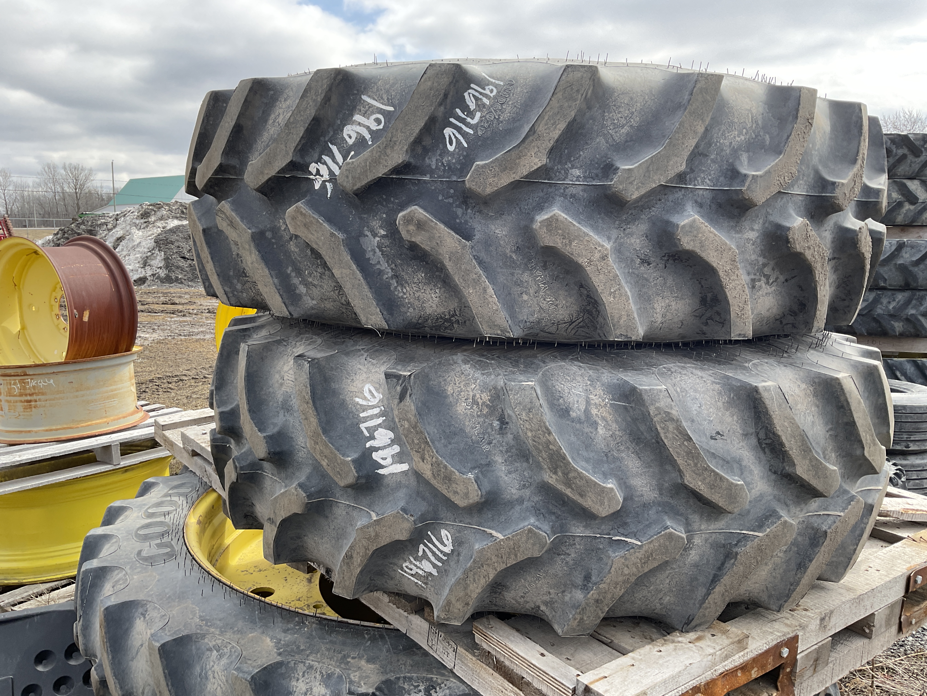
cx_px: 464
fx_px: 777
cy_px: 348
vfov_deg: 48.2
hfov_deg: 61.7
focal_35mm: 29
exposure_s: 1/709
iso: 16
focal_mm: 3
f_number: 1.8
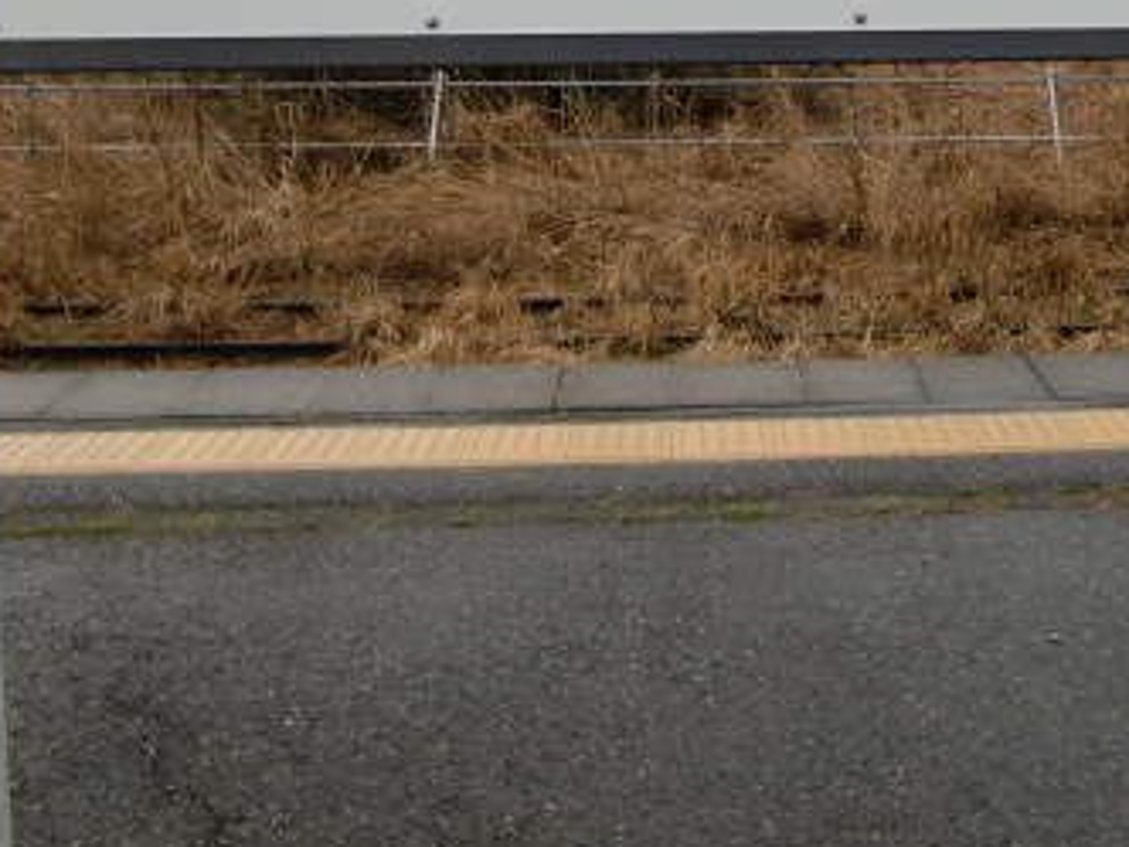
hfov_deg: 34.8
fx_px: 1761
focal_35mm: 54
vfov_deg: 26.0
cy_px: 51
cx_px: 840
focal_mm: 4.9
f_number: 2.6
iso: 64
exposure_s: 1/200
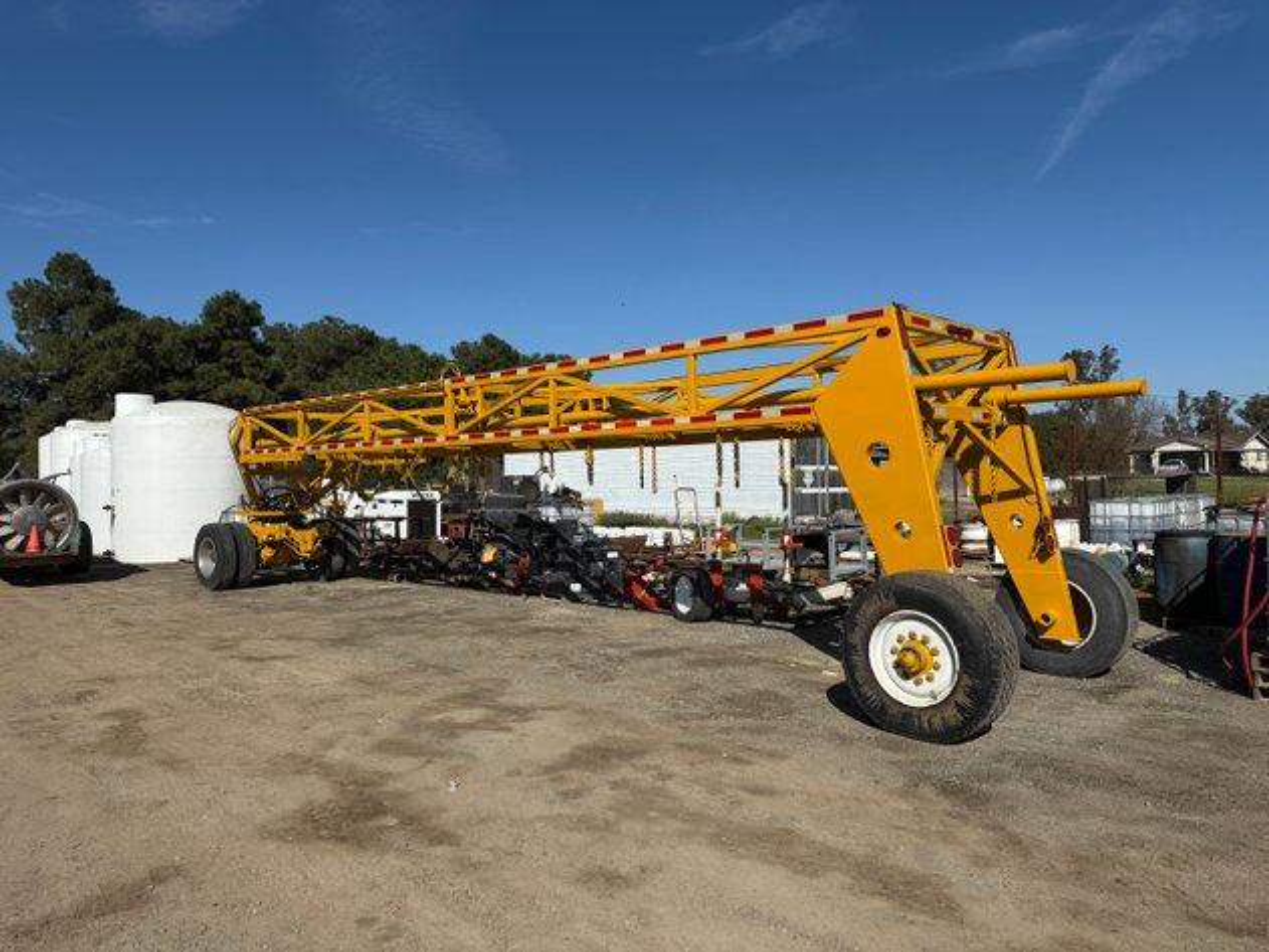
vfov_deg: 56.8
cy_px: 476
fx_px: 880
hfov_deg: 71.6
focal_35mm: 24
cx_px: 634
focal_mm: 6.76
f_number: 1.78
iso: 80
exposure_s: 1/9091
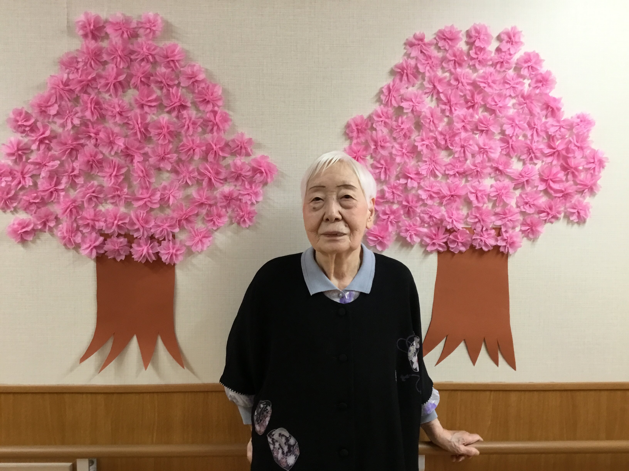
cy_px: 236
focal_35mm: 31
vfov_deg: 45.4
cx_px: 314
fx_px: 563
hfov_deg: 58.4
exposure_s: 1/30
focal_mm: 3.3
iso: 100
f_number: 2.4
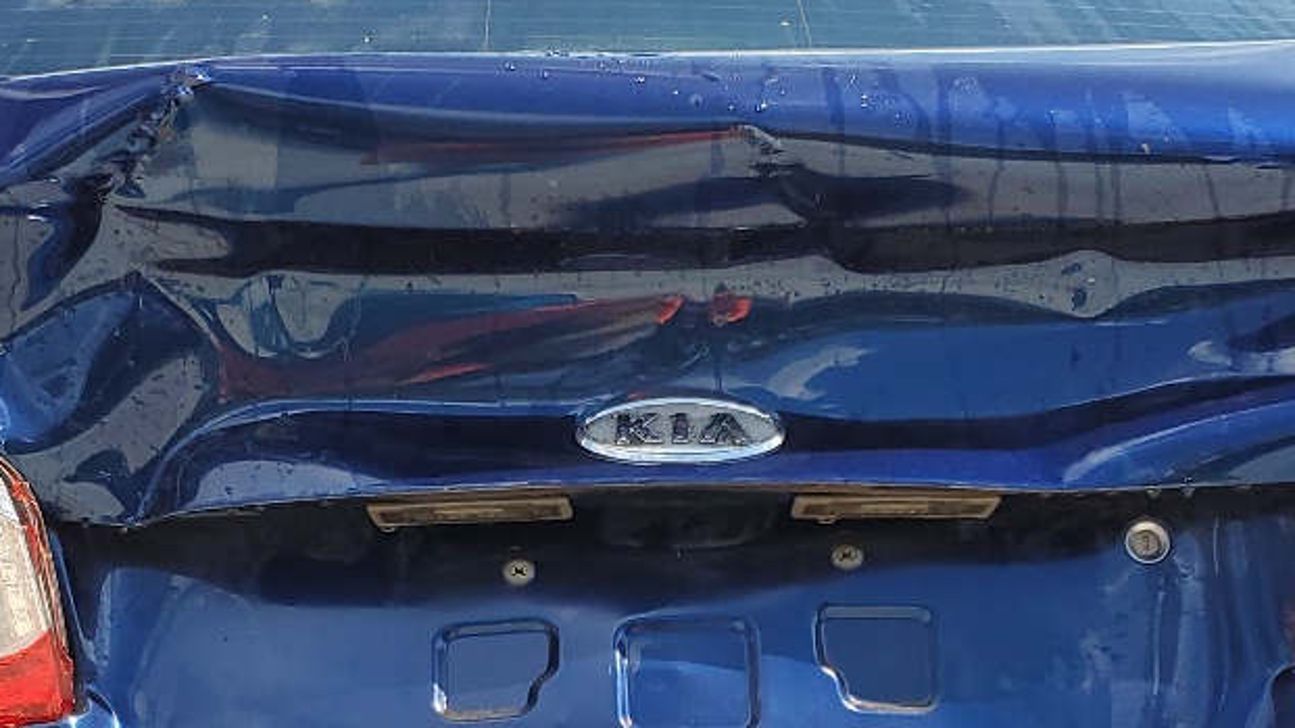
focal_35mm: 73
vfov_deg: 16.0
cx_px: 644
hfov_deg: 29.0
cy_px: 811
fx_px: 2506
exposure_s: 1/2500
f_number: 1.5
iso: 50
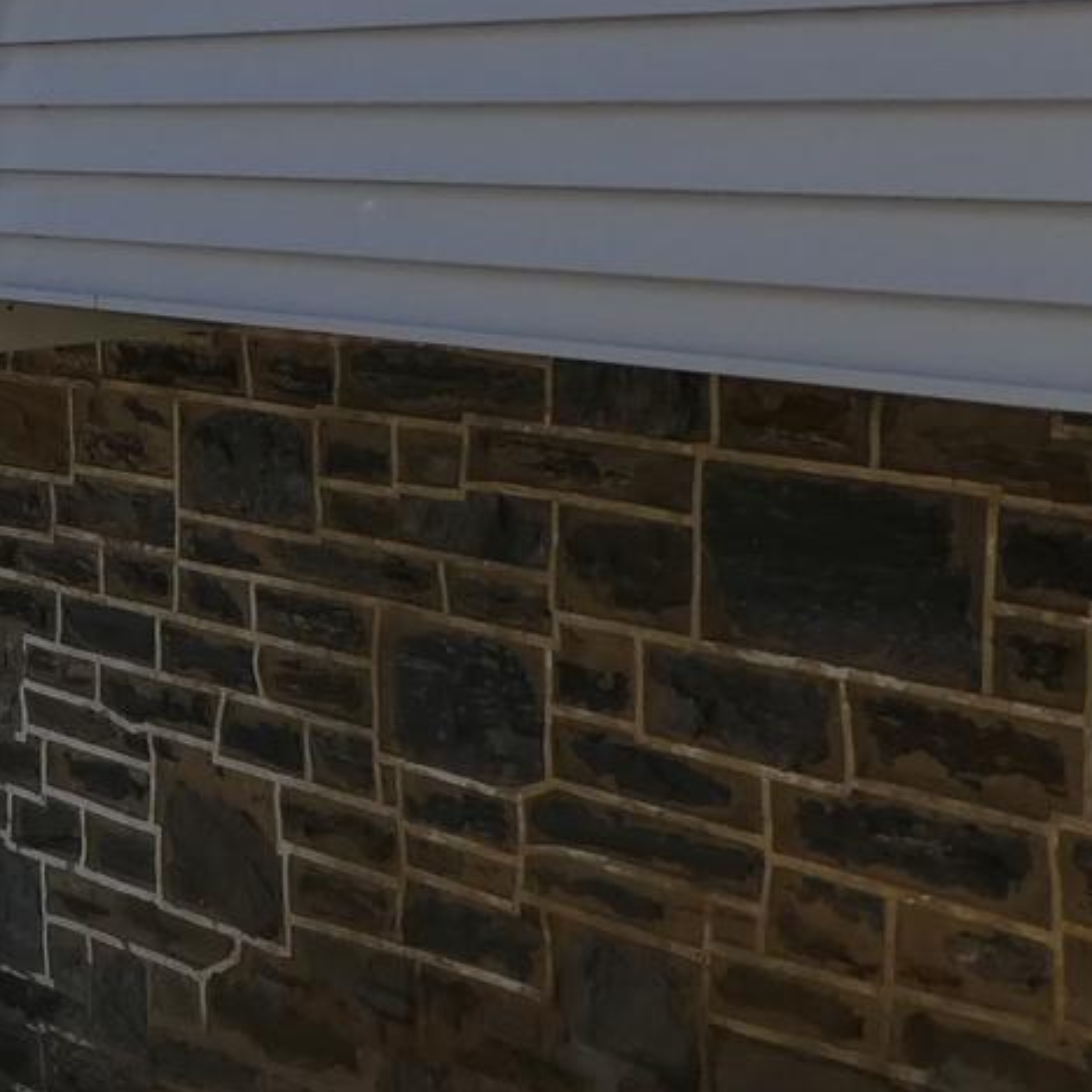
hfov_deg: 17.8
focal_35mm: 93
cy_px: 426
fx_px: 3319
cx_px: -189
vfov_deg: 18.7
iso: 80
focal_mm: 4.3
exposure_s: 1/400
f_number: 3.3
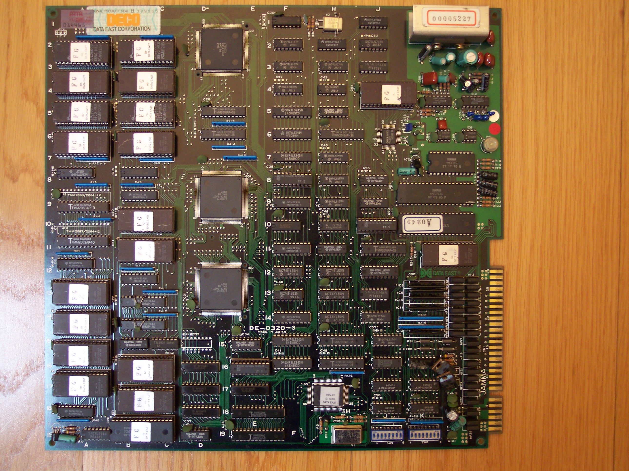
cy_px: 236
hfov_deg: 49.0
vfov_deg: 37.7
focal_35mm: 38
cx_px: 314
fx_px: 690
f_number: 2.8
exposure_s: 1/10
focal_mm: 8
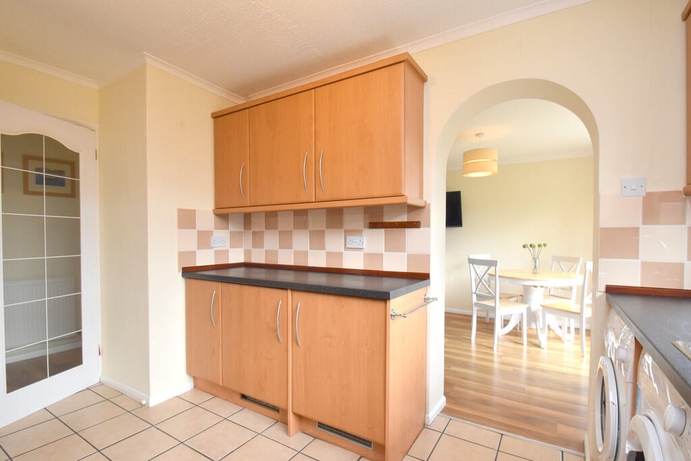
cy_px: 230
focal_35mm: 16
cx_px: 346
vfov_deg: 72.1
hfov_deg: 95.0
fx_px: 317
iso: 560
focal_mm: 11
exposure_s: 1/60
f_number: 9
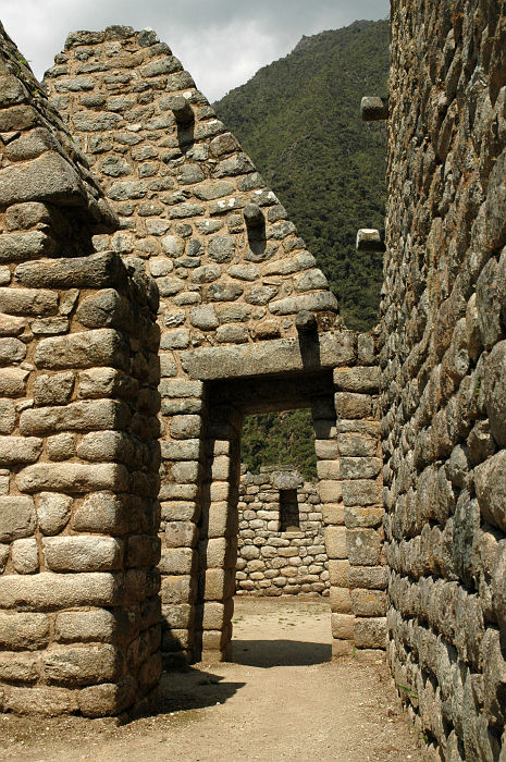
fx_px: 919
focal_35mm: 44
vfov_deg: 45.0
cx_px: 253
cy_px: 381
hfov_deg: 30.8
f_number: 13
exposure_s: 1/640
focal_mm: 29
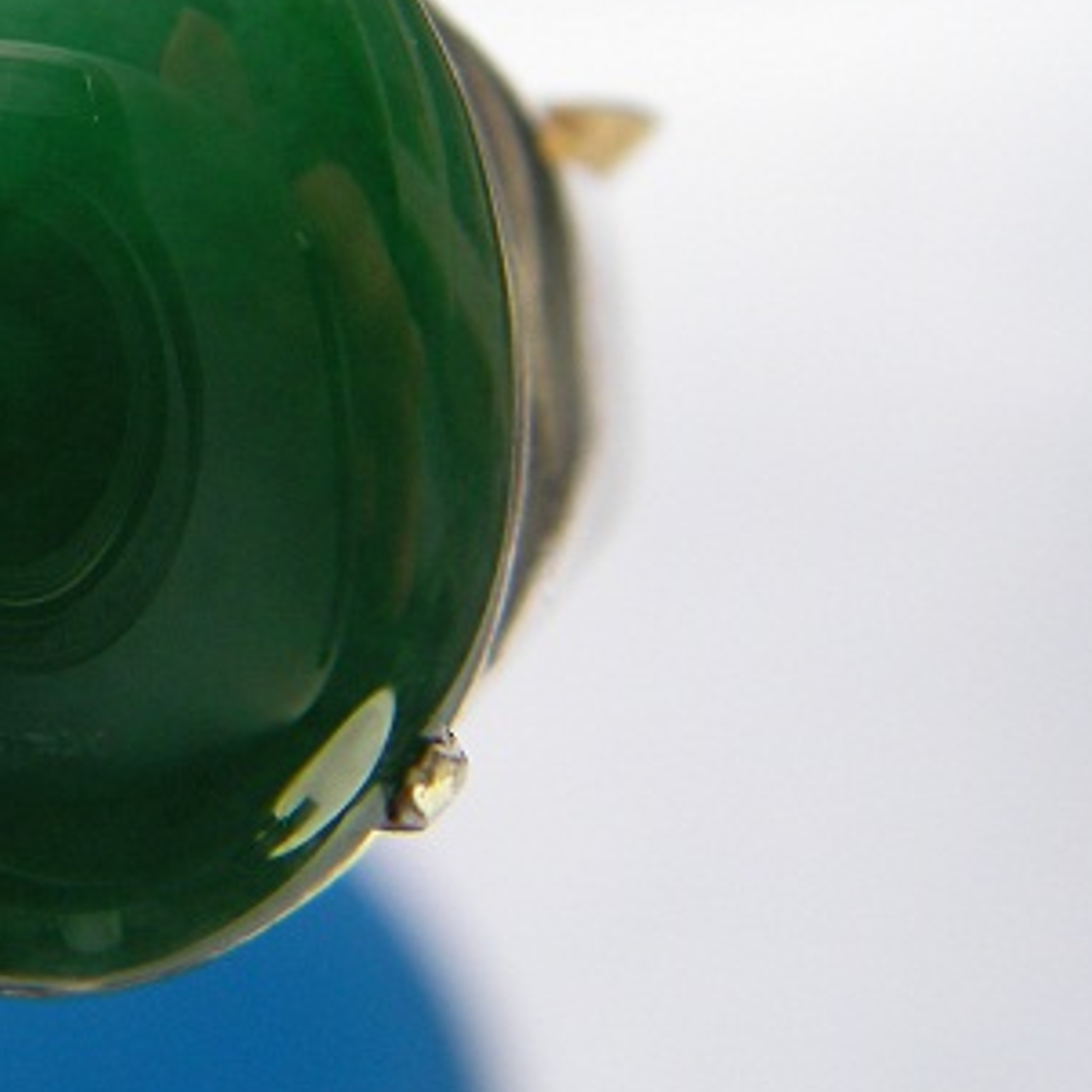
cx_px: -58
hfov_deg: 21.8
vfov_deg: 22.5
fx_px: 2712
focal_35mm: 76
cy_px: 239
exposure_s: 1/50
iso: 67
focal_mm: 6.3
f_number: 3.3
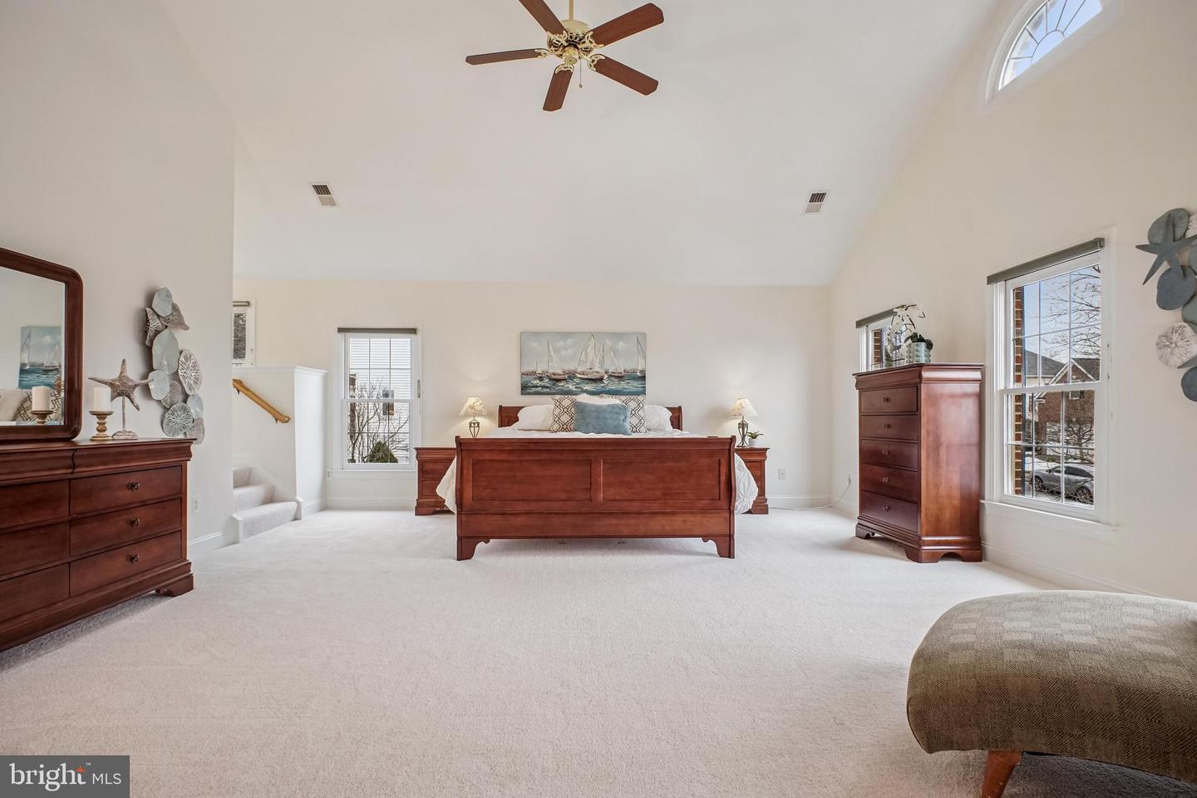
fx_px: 549
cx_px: 598
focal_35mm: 16
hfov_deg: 95.0
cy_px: 399
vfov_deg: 72.1
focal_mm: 11
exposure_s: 1/15
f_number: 8
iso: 500
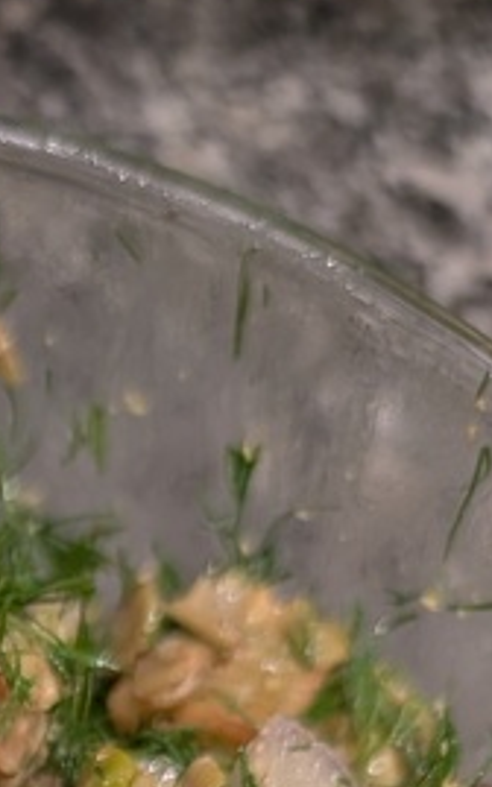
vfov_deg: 18.4
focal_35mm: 97
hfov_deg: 12.4
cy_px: 1267
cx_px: -365
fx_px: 2082
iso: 389
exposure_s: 1/70.5
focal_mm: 6.9
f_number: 1.68
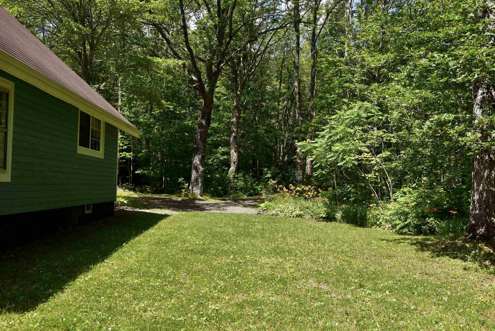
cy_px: 166
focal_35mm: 33
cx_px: 248
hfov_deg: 57.2
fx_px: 454
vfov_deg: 40.0
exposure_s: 1/2000
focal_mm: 22
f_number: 2.8
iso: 200
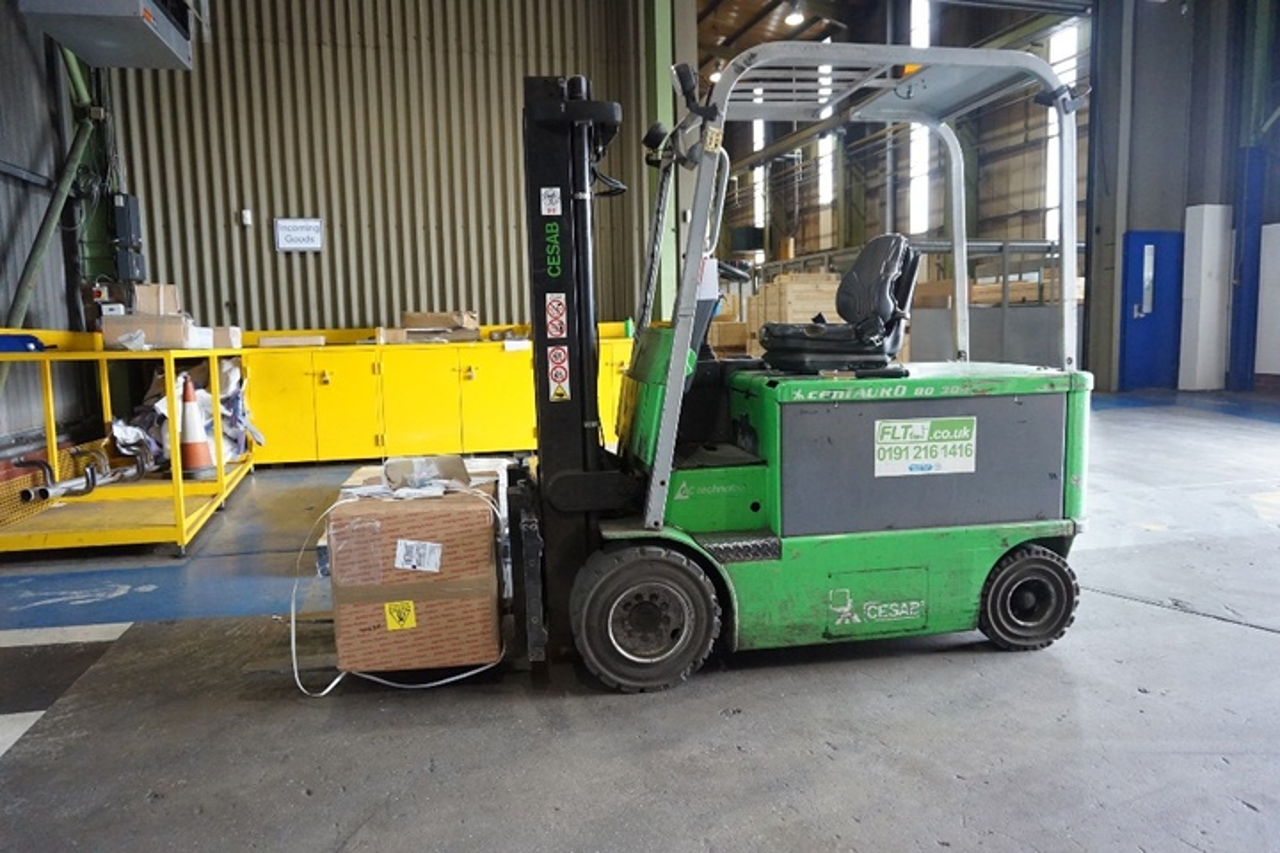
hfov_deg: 73.7
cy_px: 426
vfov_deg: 53.1
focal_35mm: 24
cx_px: 640
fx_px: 853
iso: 2500
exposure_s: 1/160
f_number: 3.5
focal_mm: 16
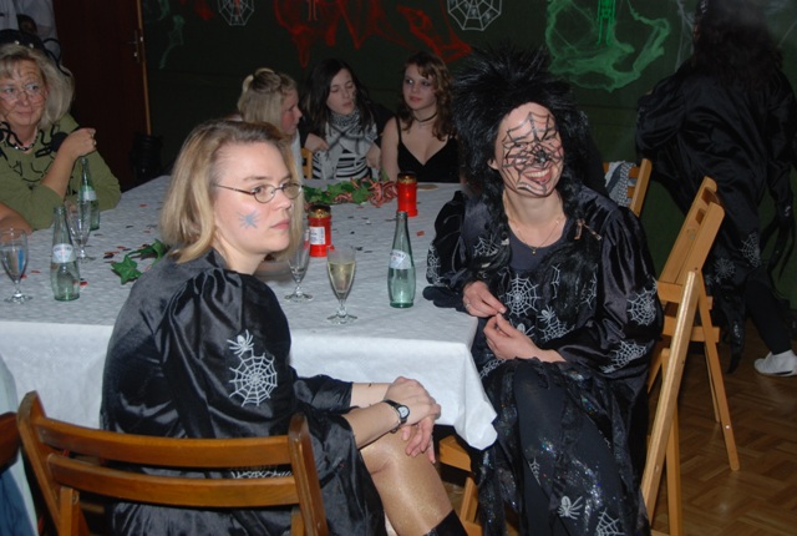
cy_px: 268
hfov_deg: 41.0
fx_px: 1065
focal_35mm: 48
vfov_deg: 28.2
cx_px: 398
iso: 200
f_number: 5
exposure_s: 1/60
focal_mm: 32
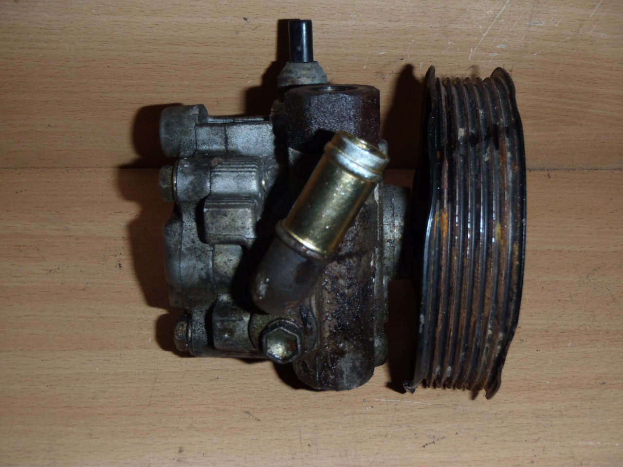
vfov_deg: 37.7
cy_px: 234
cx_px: 312
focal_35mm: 38
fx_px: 684
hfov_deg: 49.0
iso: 100
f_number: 4.6
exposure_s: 1/40
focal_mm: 6.83
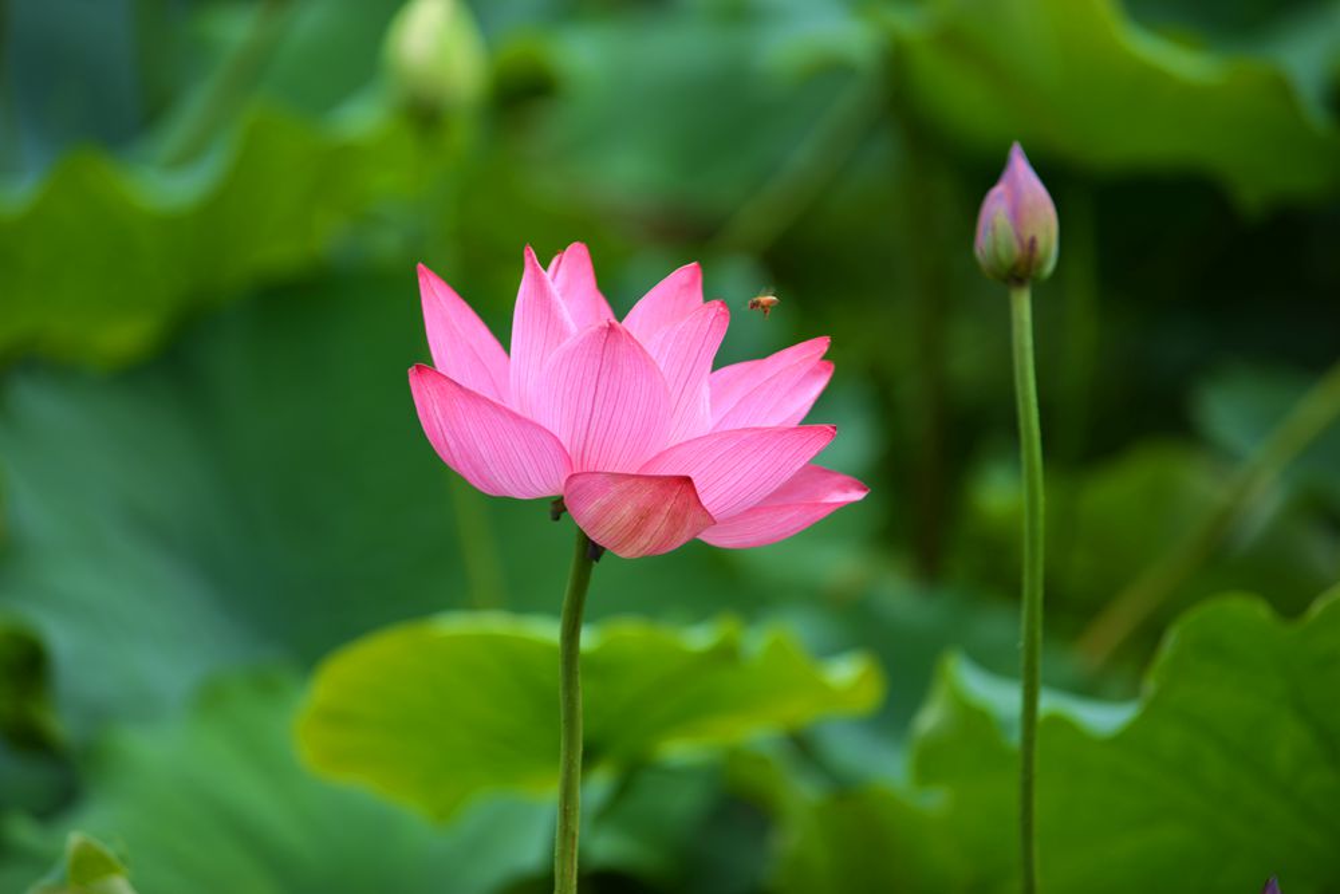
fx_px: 7445
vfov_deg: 6.9
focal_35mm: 200
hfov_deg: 10.3
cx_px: 670
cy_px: 447
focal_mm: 200
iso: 100
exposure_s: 1/250
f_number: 4
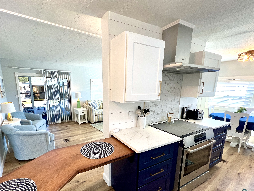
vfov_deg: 77.3
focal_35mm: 16
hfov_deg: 94.2
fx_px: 117
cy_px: 114
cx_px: 116
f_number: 1.8
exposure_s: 1/120
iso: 64
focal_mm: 1.57
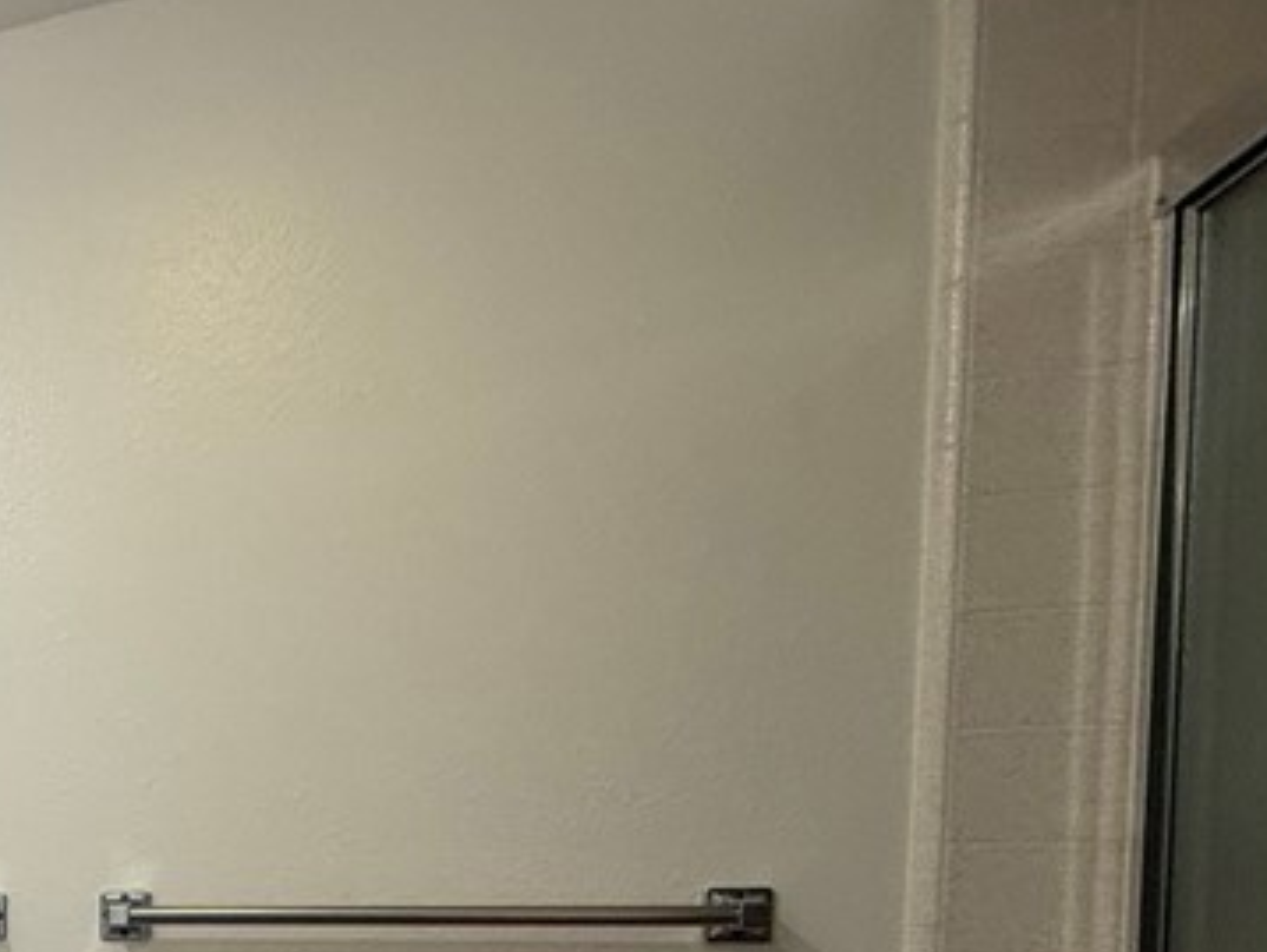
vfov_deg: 32.7
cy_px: 977
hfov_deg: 33.7
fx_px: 1465
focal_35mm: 40
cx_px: -386
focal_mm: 2.22
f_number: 2.2
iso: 320
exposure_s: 1/120
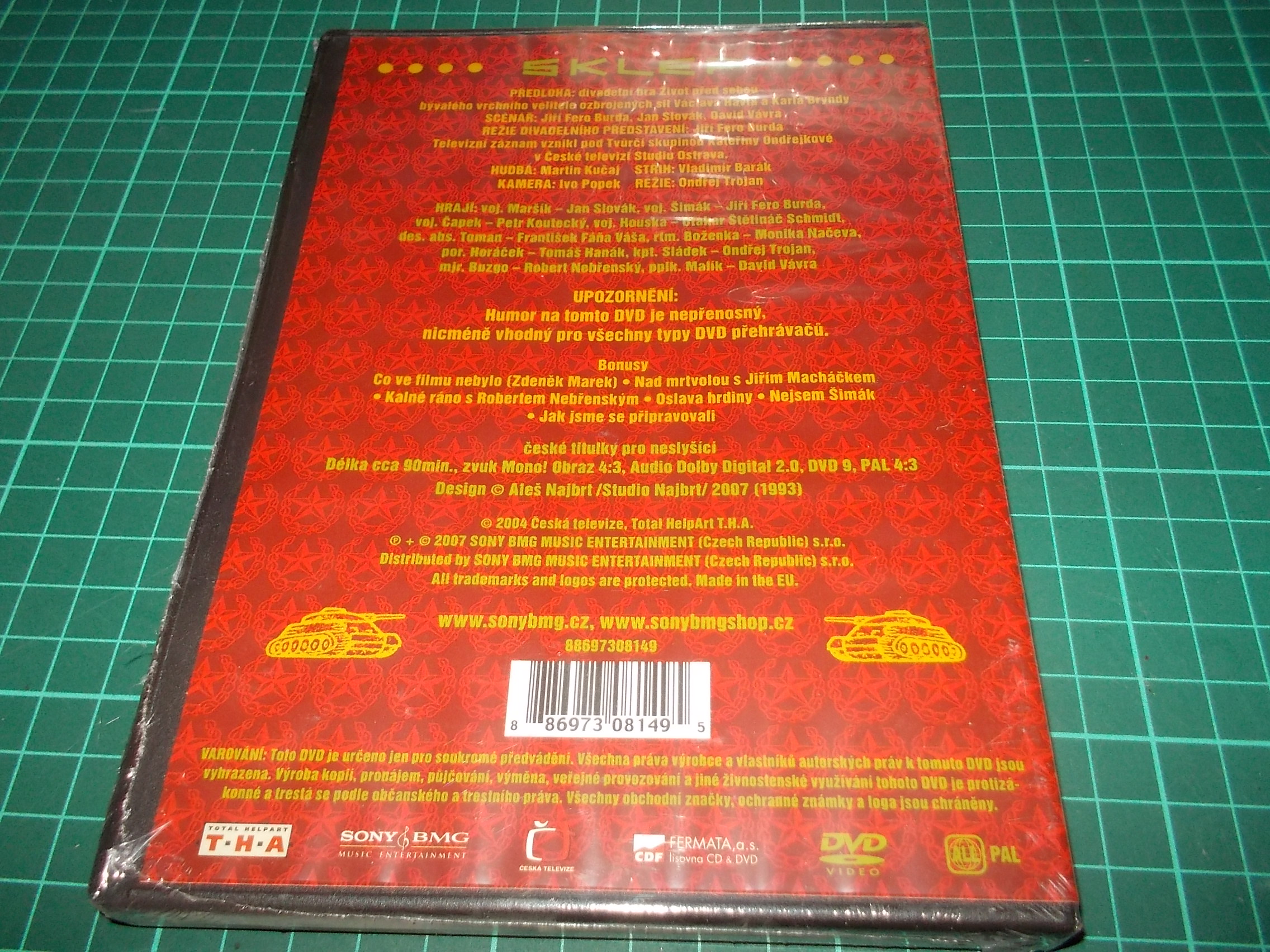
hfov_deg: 61.7
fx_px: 1064
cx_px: 635
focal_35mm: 29
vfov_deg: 48.2
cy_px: 476
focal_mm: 4.1
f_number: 3.3
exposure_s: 1/30
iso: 200
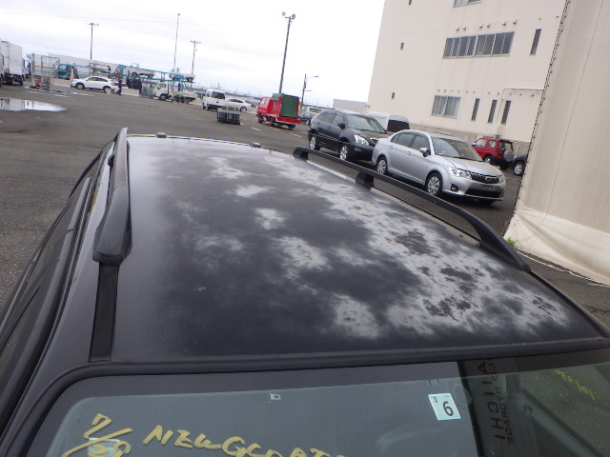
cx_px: 305
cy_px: 228
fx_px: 493
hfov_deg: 63.4
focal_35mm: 28
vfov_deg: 49.7
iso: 125
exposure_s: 1/320
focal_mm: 5
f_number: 4.2
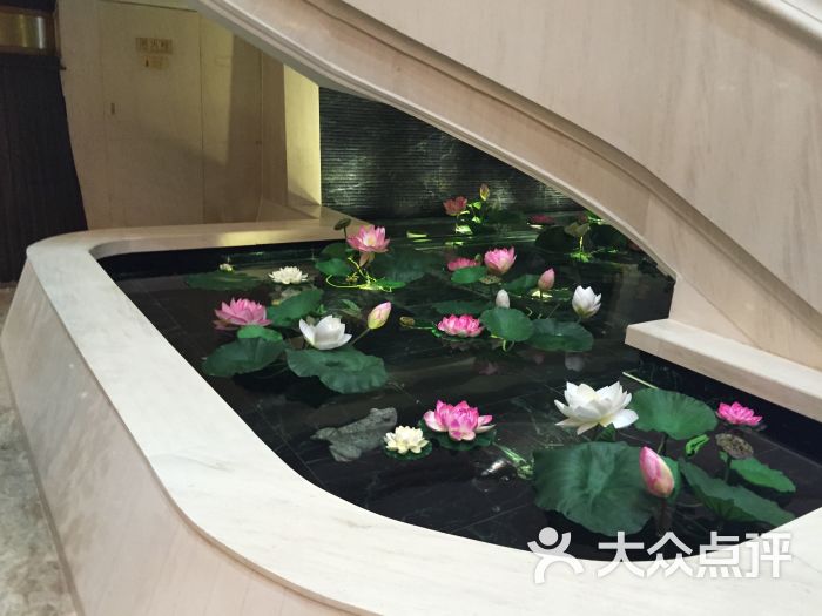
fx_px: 689
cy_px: 308
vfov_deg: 48.2
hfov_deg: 61.7
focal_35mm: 29
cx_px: 411
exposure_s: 1/20
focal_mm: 4.15
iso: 250
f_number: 2.2
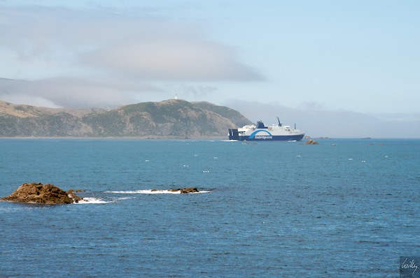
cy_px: 139
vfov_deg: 10.7
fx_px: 1485
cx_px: 210
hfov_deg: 16.1
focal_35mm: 128
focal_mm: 85
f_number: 11
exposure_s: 1/500
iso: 320
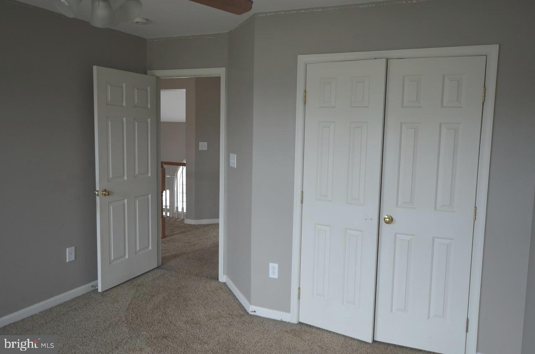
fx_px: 445
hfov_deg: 62.0
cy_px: 177
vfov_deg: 43.4
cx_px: 268
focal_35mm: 30
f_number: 4
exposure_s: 1/60
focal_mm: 20
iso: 450
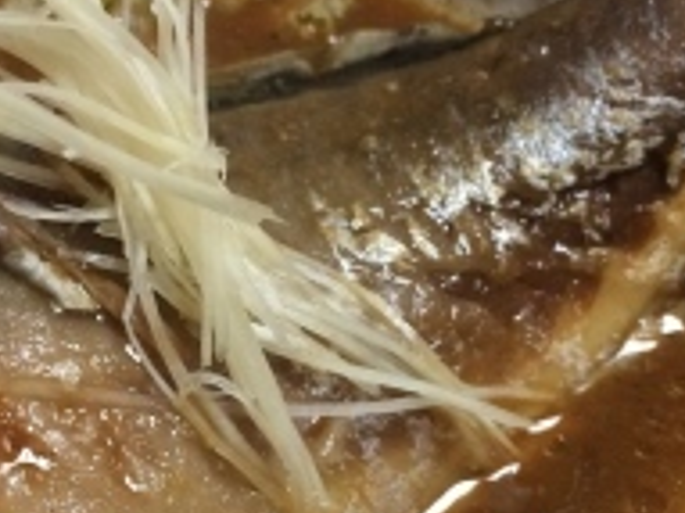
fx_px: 1503
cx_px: 301
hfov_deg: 25.7
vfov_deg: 18.9
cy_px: 504
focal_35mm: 76
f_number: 2.2
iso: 320
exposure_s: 1/30
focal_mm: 4.15
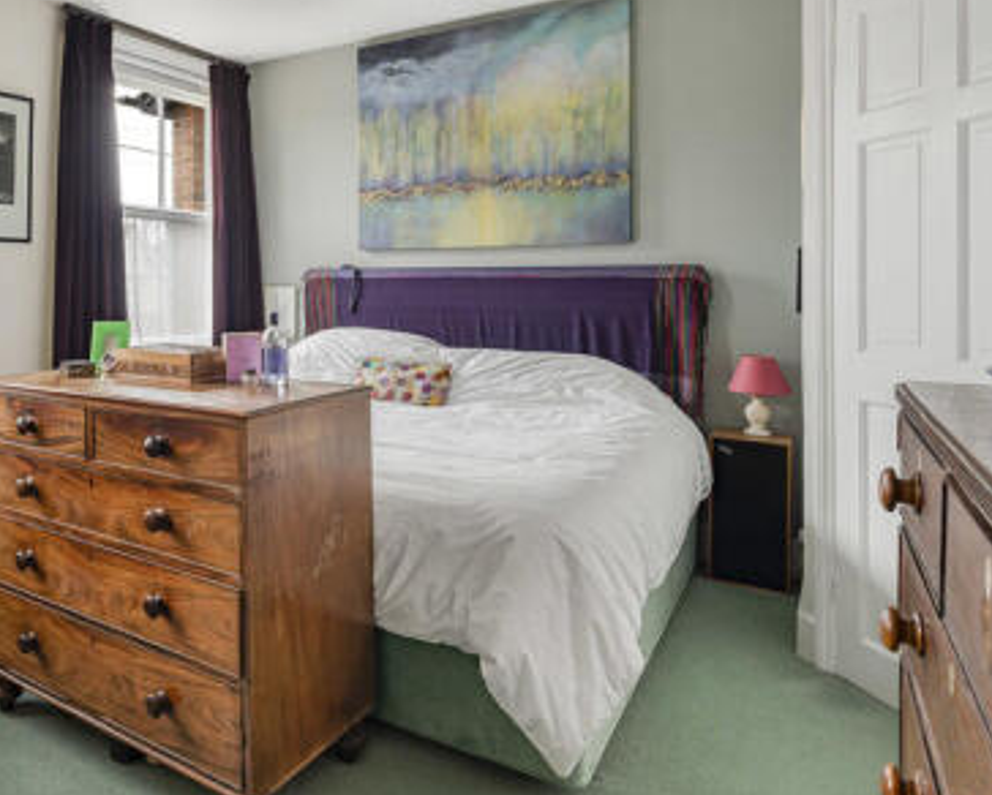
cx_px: 169
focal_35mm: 27
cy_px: 289
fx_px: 794
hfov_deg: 58.1
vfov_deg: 52.6
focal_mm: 16
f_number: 8
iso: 100
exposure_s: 1/8
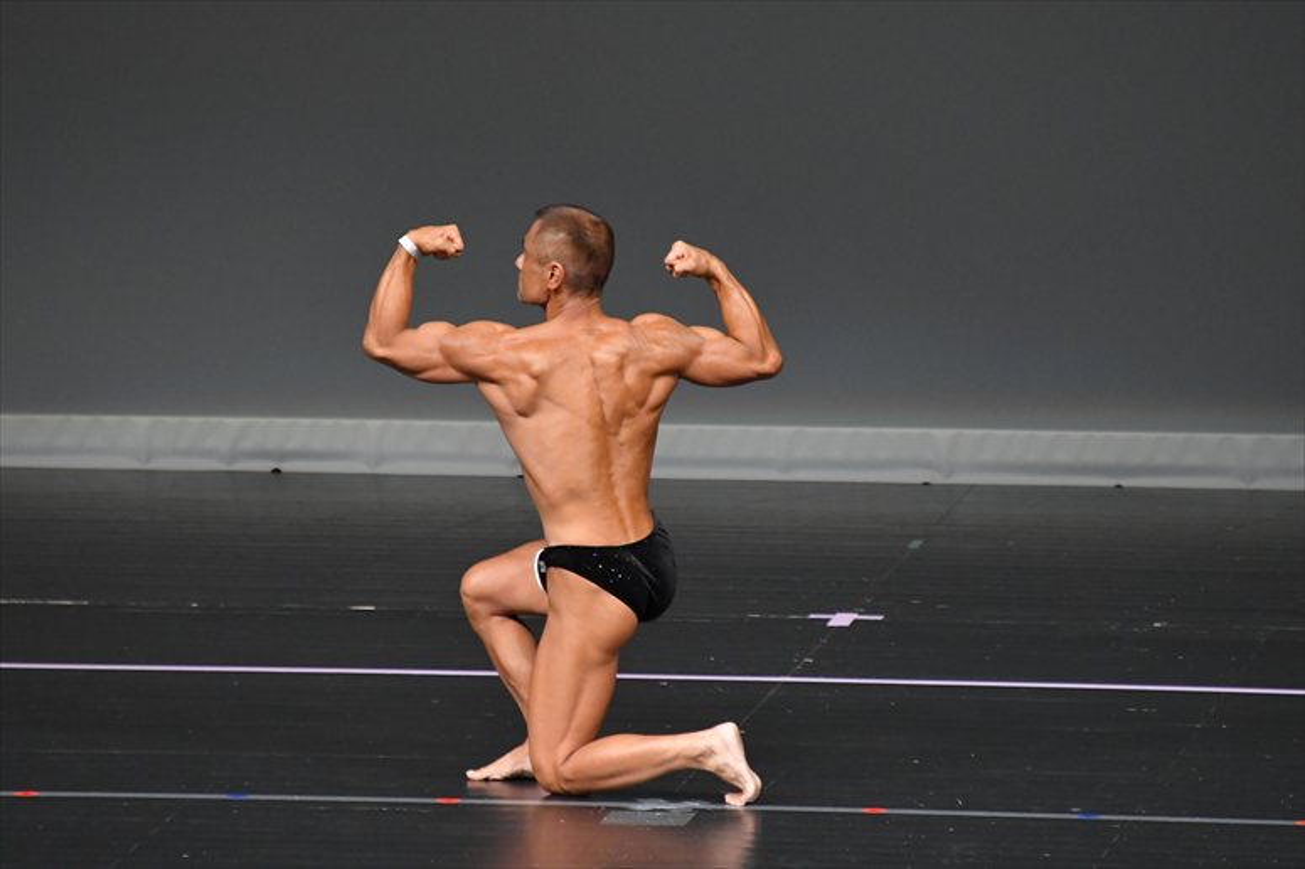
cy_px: 434
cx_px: 652
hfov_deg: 4.6
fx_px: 16305
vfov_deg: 3.1
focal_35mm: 450
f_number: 5.6
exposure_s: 1/400
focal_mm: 300
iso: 4000
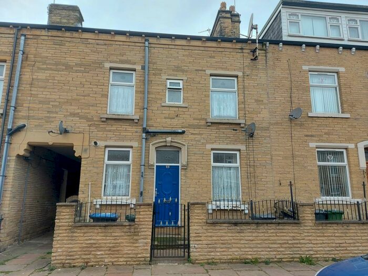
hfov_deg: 71.6
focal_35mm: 24
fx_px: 255
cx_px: 184
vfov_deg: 56.8
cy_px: 138
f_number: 1.8
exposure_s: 1/135
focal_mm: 5.23
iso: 32
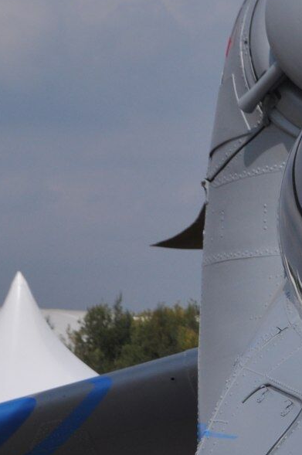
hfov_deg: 6.2
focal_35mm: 219
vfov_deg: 9.3
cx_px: 497
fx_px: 2764
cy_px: 463
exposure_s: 1/1250
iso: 200
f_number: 8
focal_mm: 42
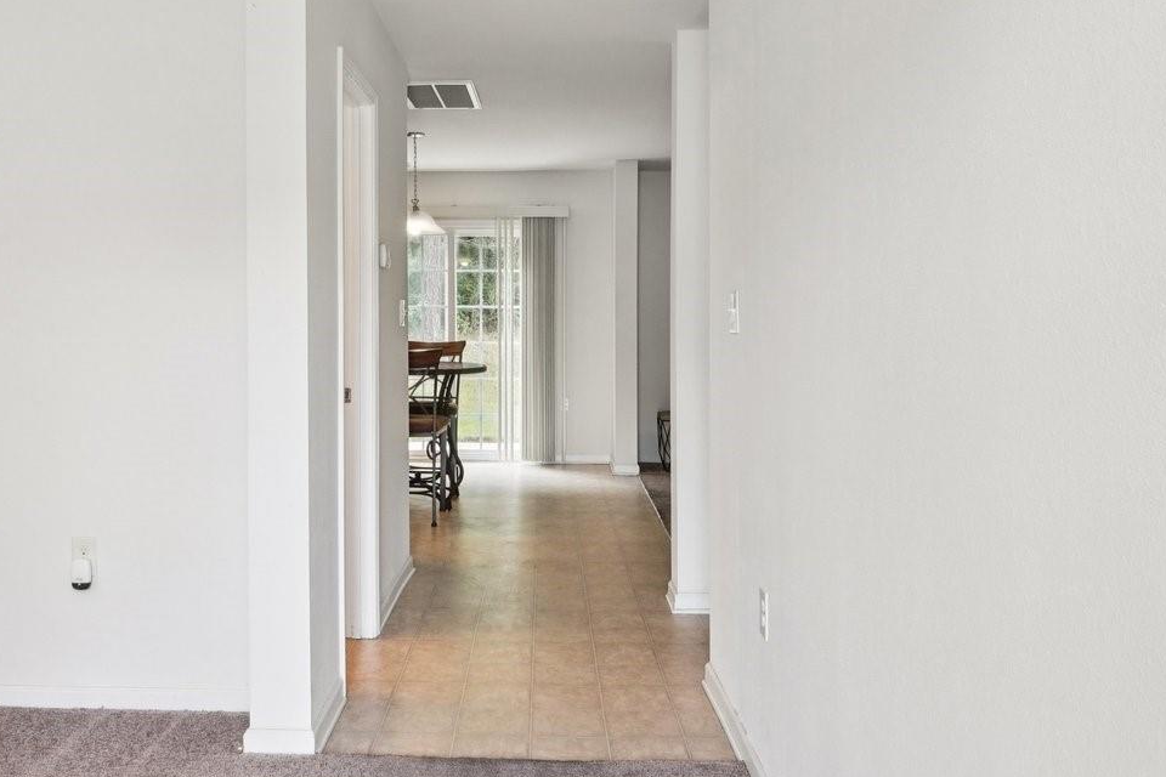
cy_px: 316
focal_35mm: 32
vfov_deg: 41.0
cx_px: 489
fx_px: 1036
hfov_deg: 58.4
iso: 400
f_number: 8
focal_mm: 10
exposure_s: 1/20
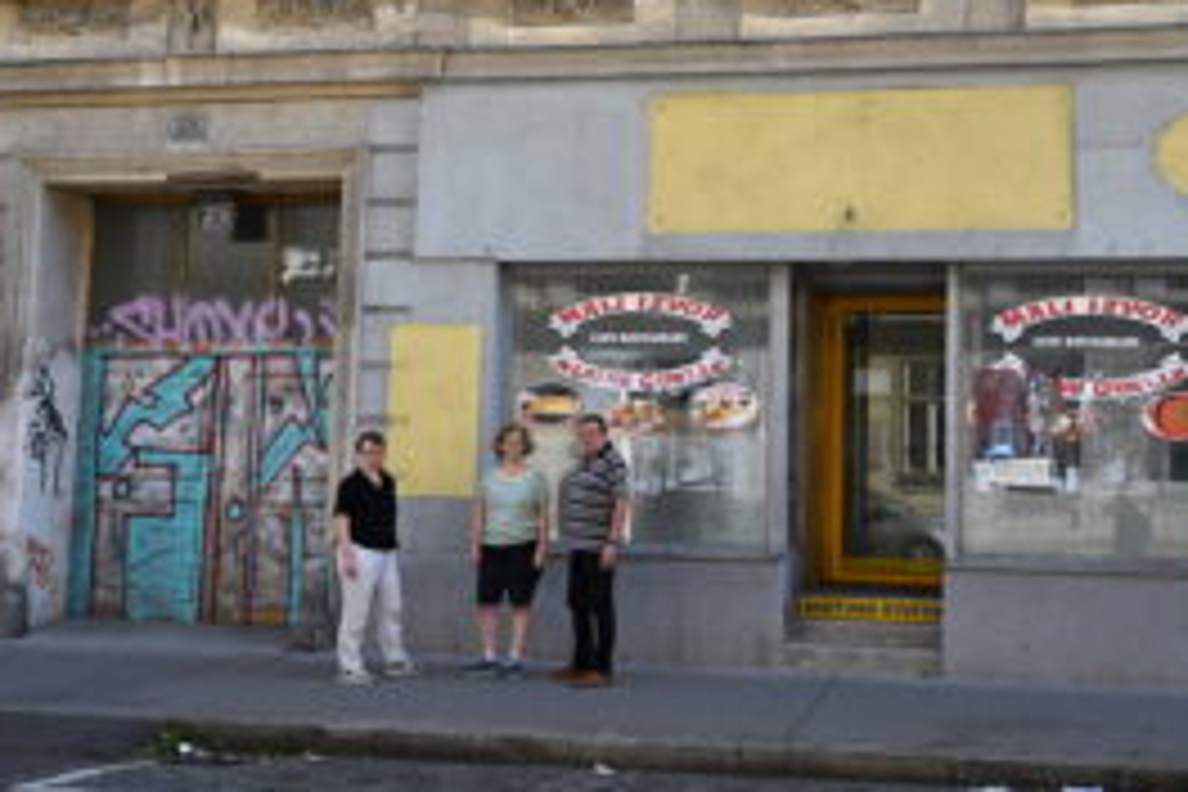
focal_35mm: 54
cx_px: 722
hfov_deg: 36.7
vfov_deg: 24.9
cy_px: 227
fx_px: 1782
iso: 200
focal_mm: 35
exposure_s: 1/250
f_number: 5
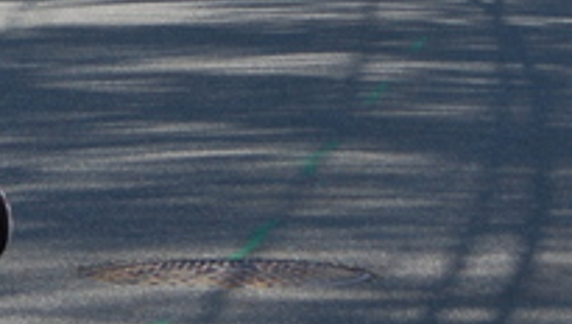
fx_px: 6501
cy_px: -47
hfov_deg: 5.0
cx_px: -145
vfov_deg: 2.8
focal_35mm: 428
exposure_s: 1/500
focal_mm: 70
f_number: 5.6
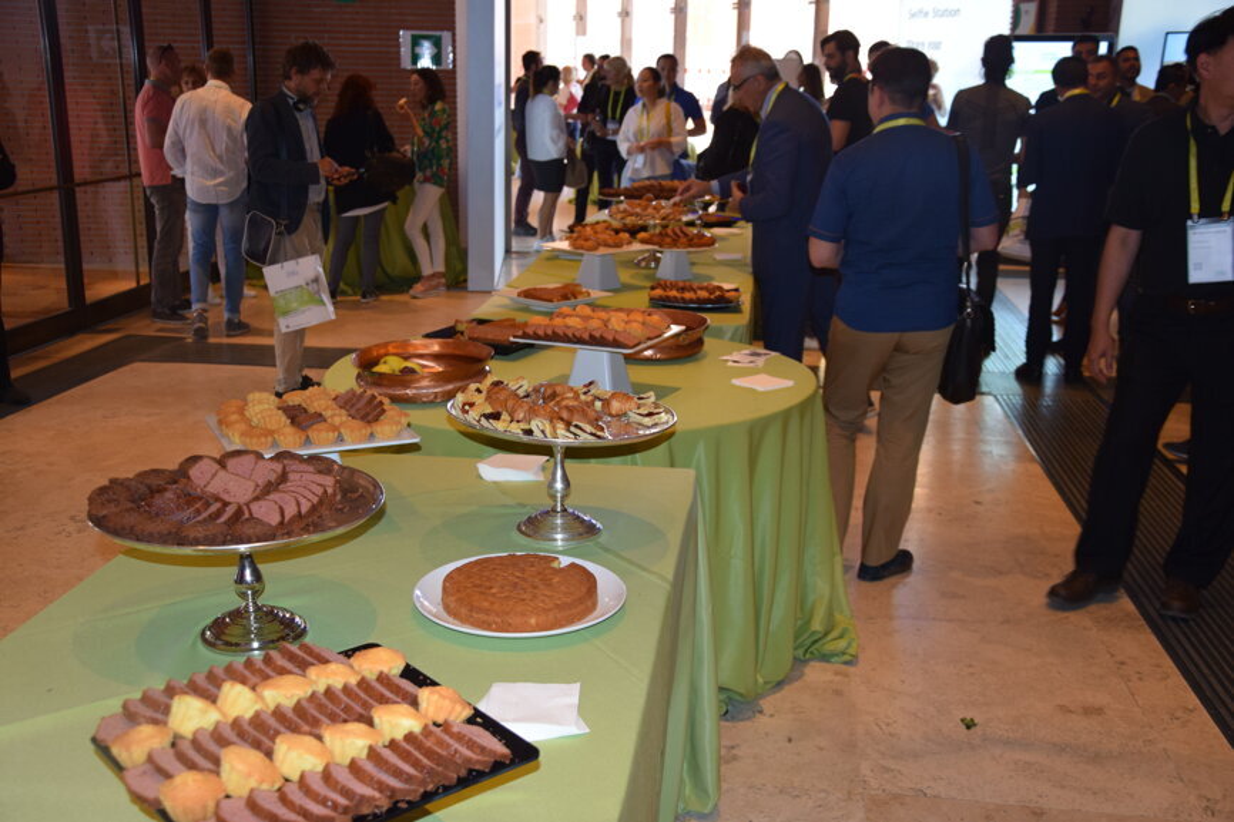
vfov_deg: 34.2
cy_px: 411
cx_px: 617
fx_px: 1336
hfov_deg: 49.6
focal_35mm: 39
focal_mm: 26
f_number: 4.5
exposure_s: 1/80
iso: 800
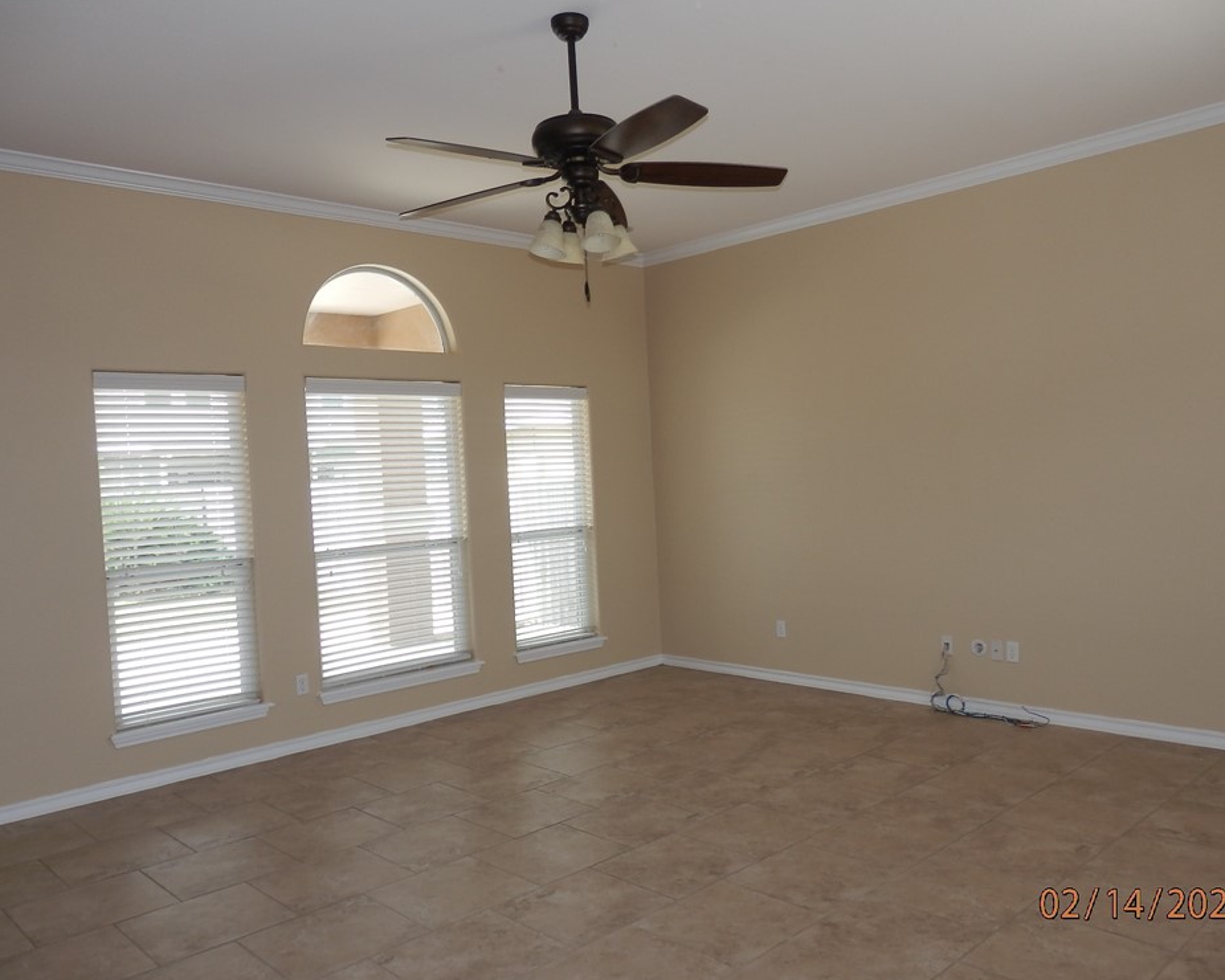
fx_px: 979
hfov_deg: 64.0
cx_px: 653
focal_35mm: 27
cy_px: 503
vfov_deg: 53.2
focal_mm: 4.5
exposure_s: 1/60
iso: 80
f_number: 3
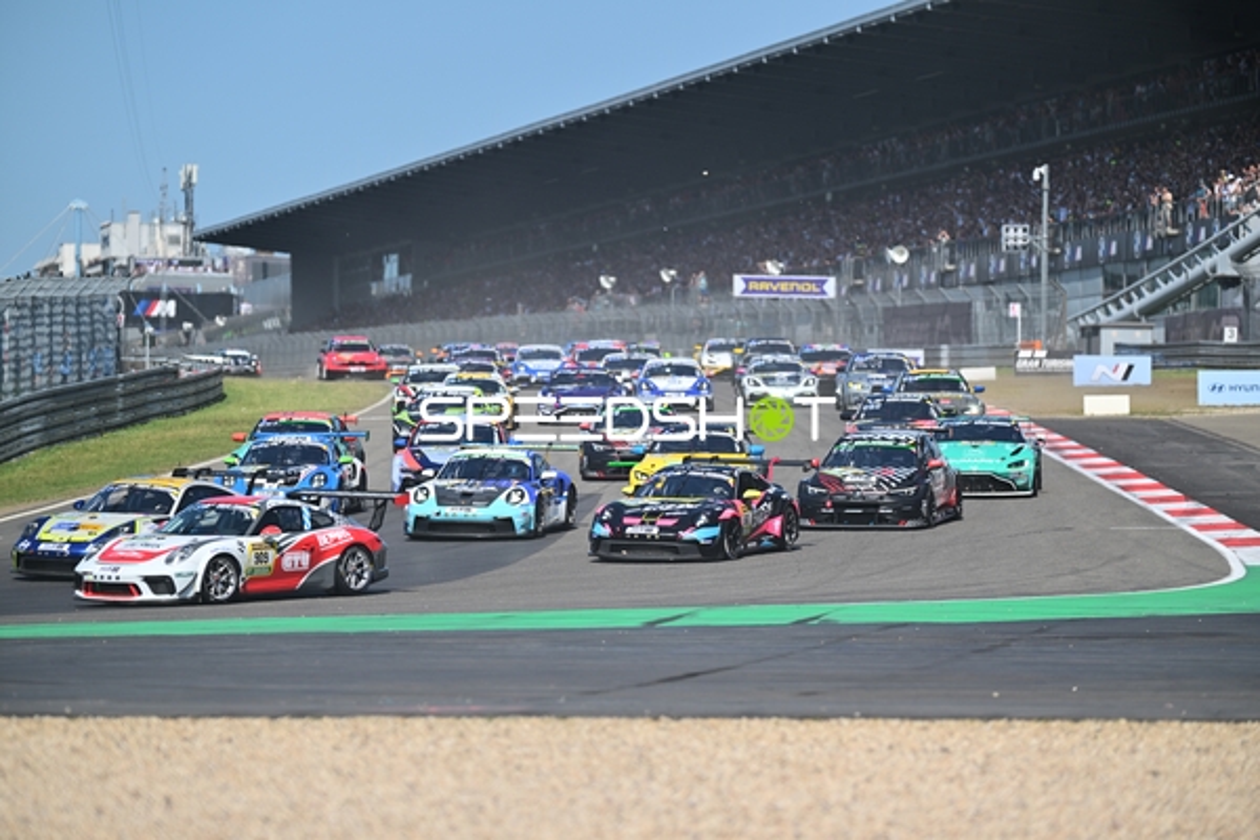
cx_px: 630
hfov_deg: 9.4
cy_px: 420
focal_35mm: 220
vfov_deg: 6.2
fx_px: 7699
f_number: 2.8
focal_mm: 220
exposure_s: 1/2000
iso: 72
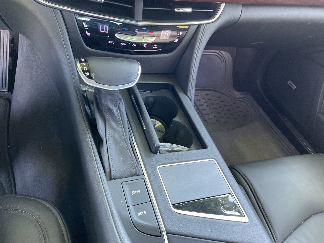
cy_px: 122
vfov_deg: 48.2
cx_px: 162
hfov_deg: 61.7
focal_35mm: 29
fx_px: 271
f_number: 1.8
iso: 200
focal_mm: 3
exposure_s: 1/40
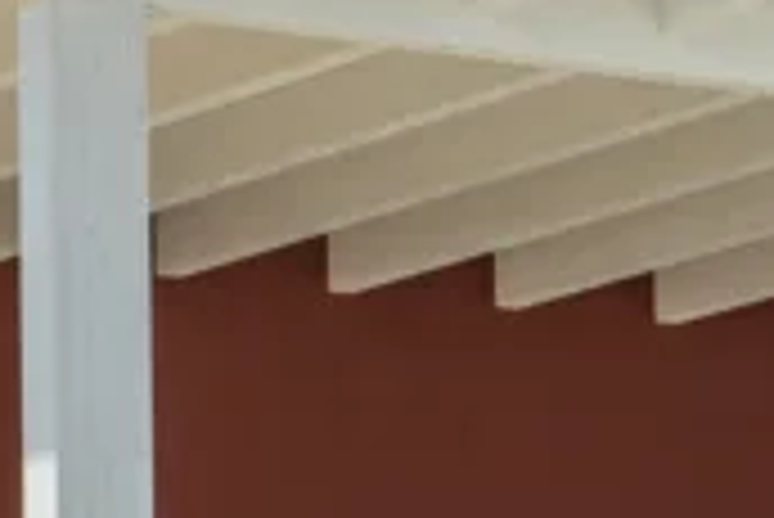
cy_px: 552
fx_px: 6369
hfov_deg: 7.0
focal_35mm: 296
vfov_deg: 4.6
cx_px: 252
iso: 100
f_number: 8
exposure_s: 1/250
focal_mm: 38
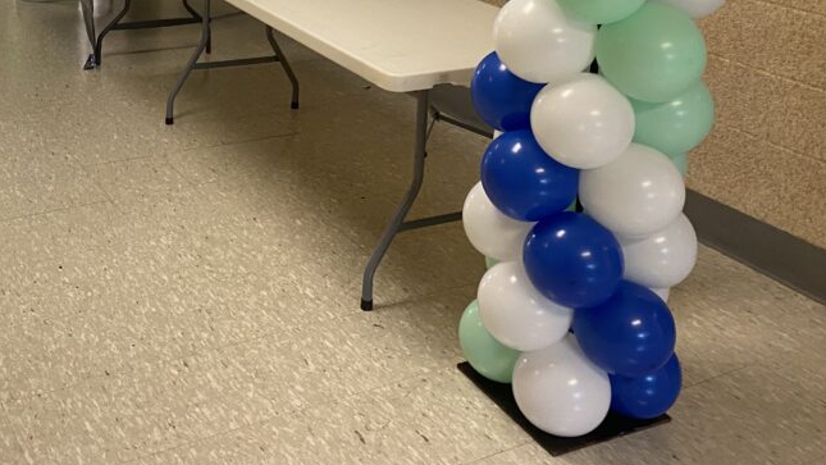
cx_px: 218
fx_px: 986
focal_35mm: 45
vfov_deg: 25.0
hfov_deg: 44.1
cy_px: -22
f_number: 1.8
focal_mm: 4.25
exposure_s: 1/60
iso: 200
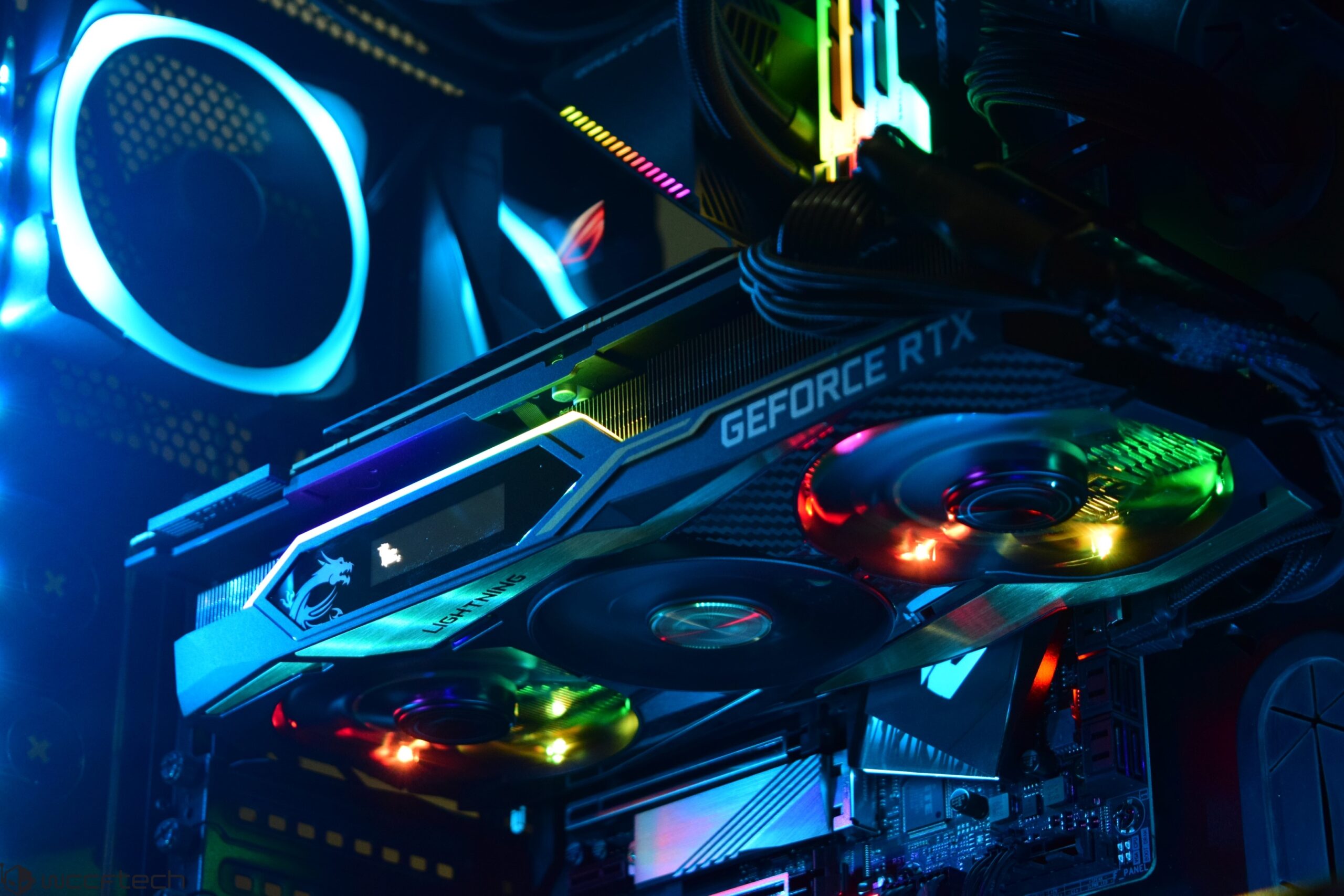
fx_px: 3080
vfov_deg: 16.6
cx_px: 672
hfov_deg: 24.6
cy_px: 448
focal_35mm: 82
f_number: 5.6
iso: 1250
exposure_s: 1/30
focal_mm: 55
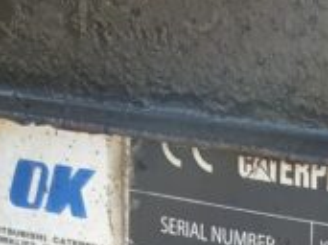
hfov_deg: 11.0
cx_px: 472
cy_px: 544
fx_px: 1648
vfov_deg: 8.0
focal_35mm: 174
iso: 16
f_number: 1.8
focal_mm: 3
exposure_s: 1/140
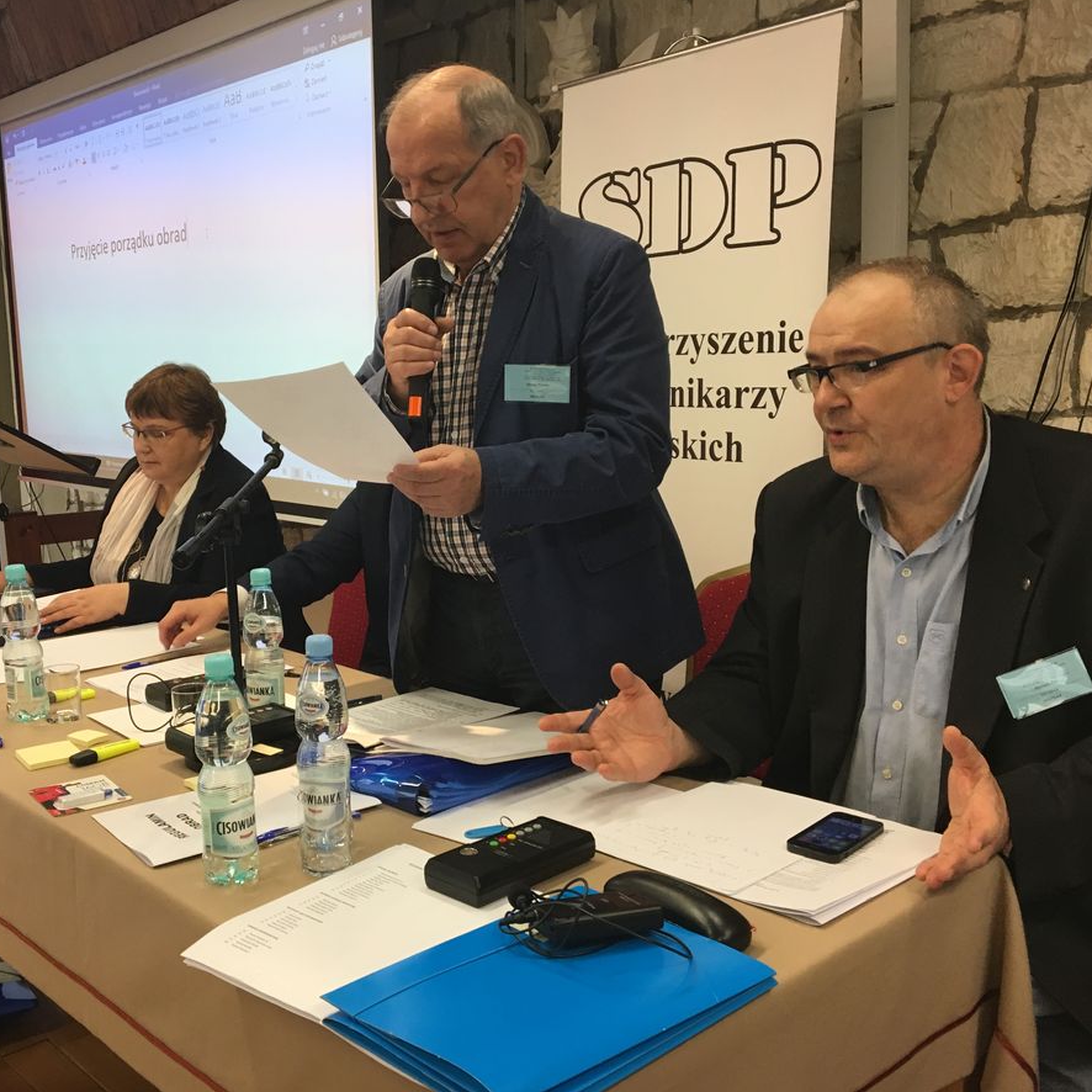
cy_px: 548
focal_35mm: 35
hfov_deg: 47.0
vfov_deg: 47.2
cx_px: 438
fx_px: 1249
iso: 64
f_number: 2.2
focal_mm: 4.15
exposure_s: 1/33
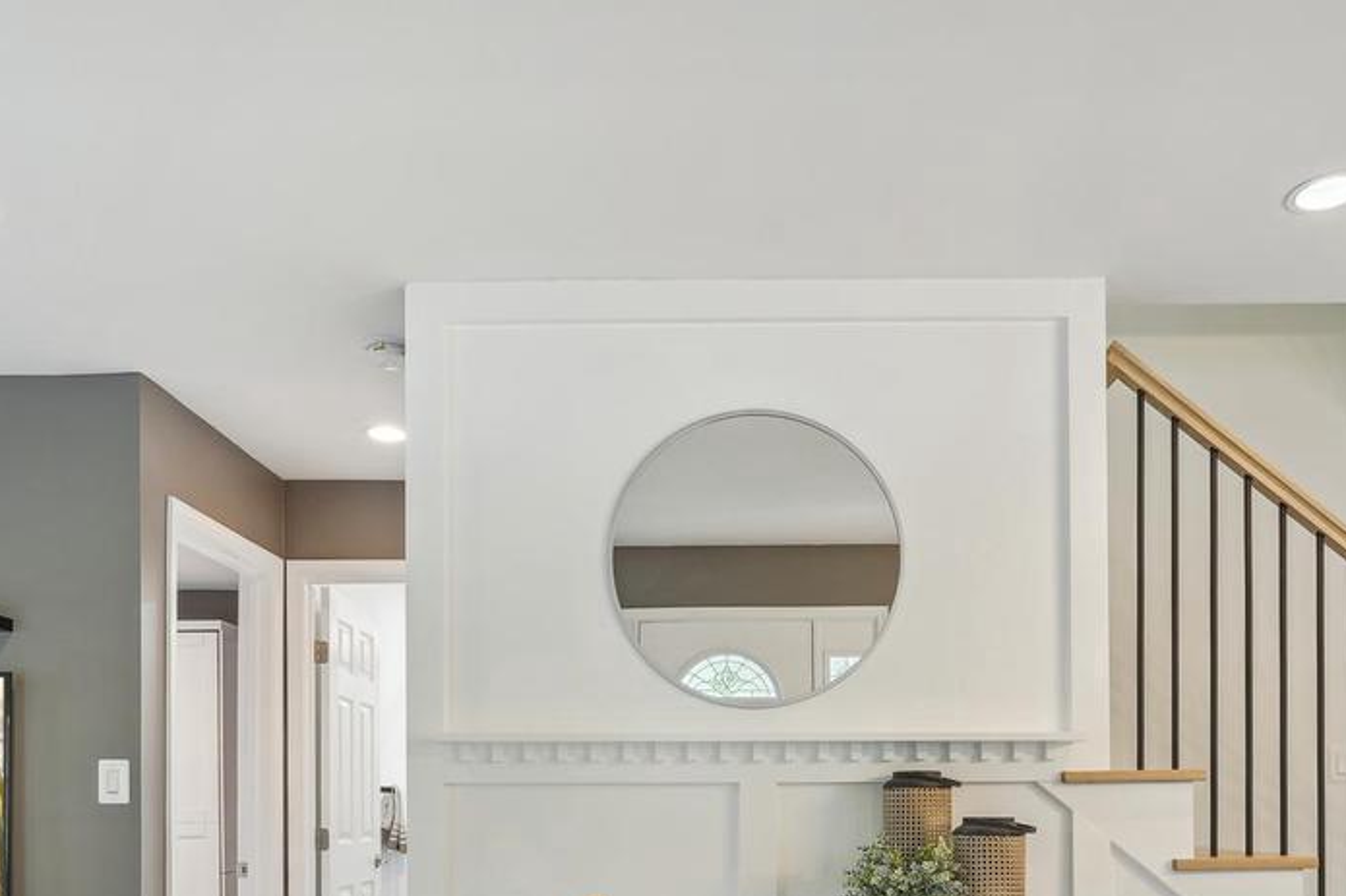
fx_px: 1084
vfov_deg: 41.2
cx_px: 707
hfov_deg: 63.6
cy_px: 817
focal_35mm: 29
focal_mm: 14
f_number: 8
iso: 400
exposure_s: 1/10
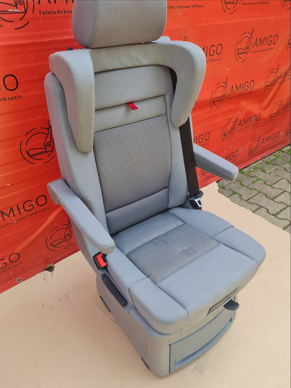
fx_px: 291
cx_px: 146
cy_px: 194
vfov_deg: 67.3
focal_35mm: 26
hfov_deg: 53.1
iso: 50
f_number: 1.8
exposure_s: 1/241
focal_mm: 5.4
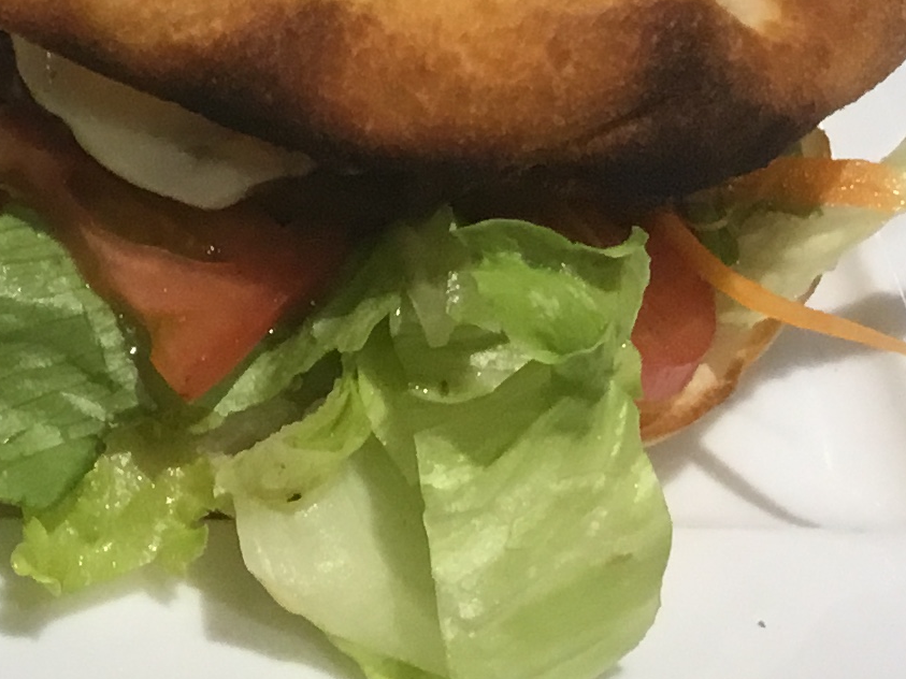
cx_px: -307
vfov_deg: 12.3
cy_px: 176
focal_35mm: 120
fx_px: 3140
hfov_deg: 15.5
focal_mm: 3.3
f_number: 2.4
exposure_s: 1/30
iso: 64
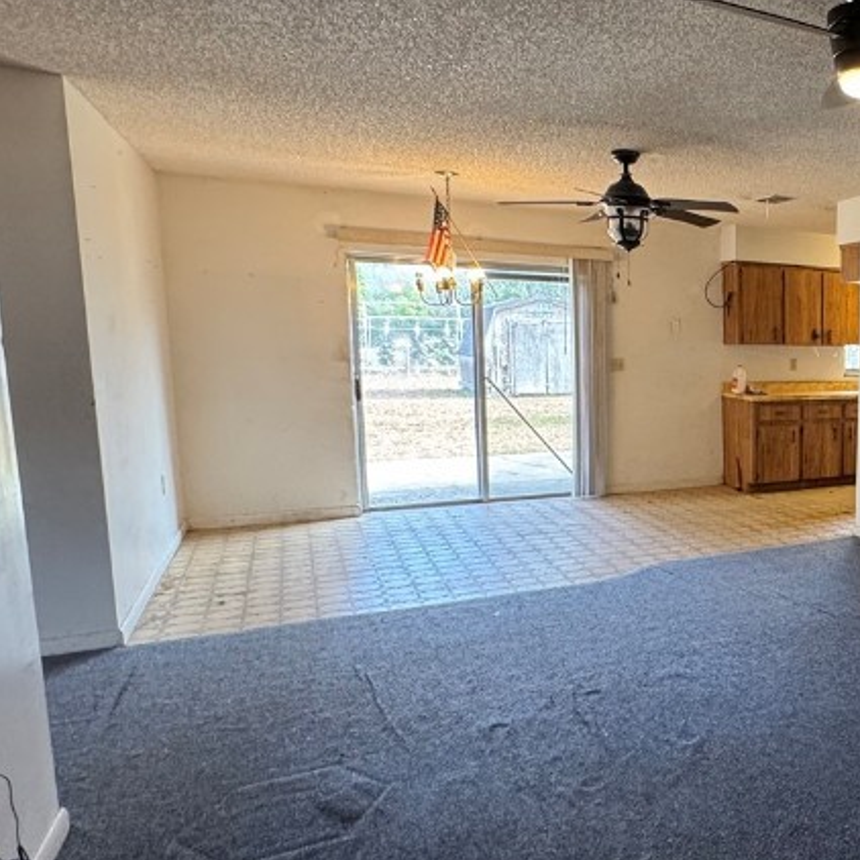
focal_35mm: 30
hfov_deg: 44.9
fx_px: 843
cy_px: 454
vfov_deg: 54.0
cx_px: 878
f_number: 2.2
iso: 250
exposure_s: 1/120
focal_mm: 2.22
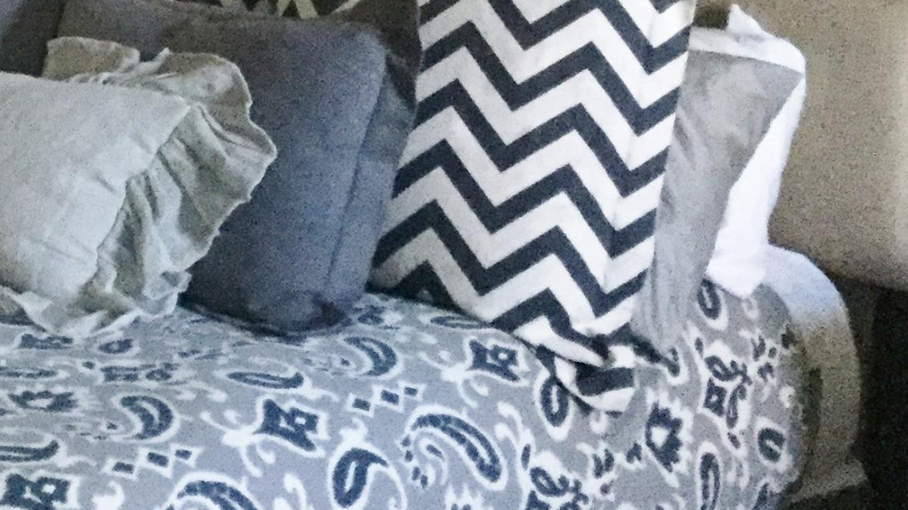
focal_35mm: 89
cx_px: -275
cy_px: -308
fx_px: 2143
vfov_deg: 12.7
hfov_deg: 21.6
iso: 200
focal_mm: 3.3
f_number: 2.4
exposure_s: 1/15
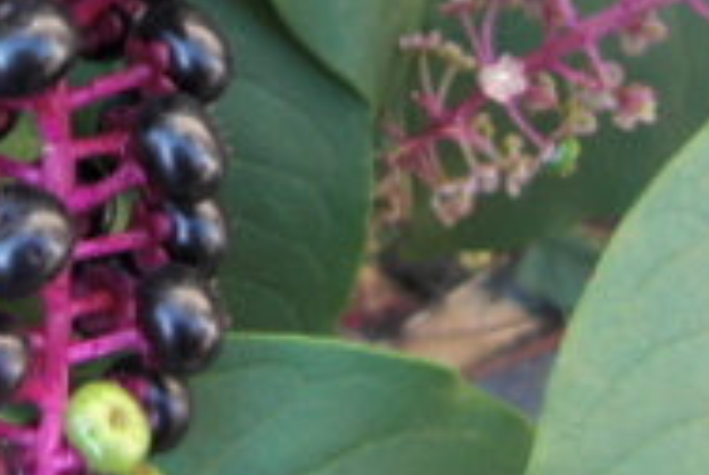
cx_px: 249
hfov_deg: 20.5
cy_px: -34
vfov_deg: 13.6
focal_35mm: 99
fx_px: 1953
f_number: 2.6
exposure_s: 1/100
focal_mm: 4.9
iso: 100
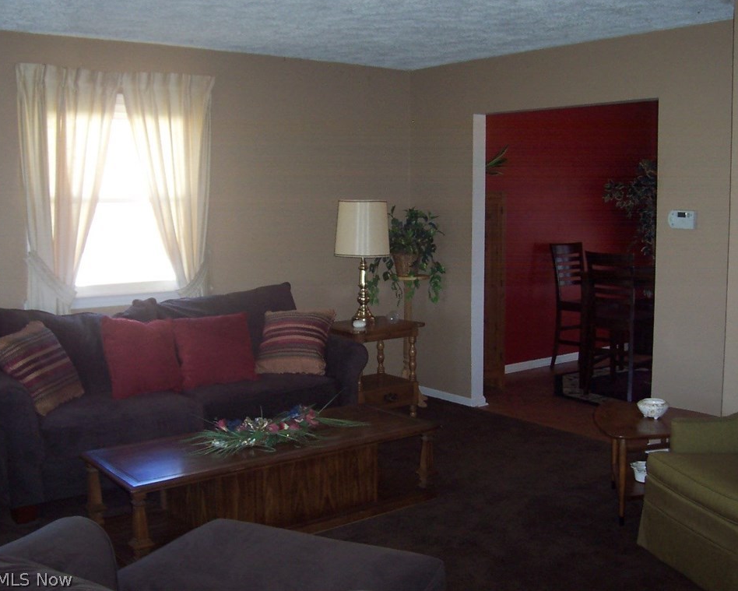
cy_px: 294
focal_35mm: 39
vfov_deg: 38.2
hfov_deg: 46.8
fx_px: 852
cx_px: 390
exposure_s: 1/60
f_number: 2.8
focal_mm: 5.6
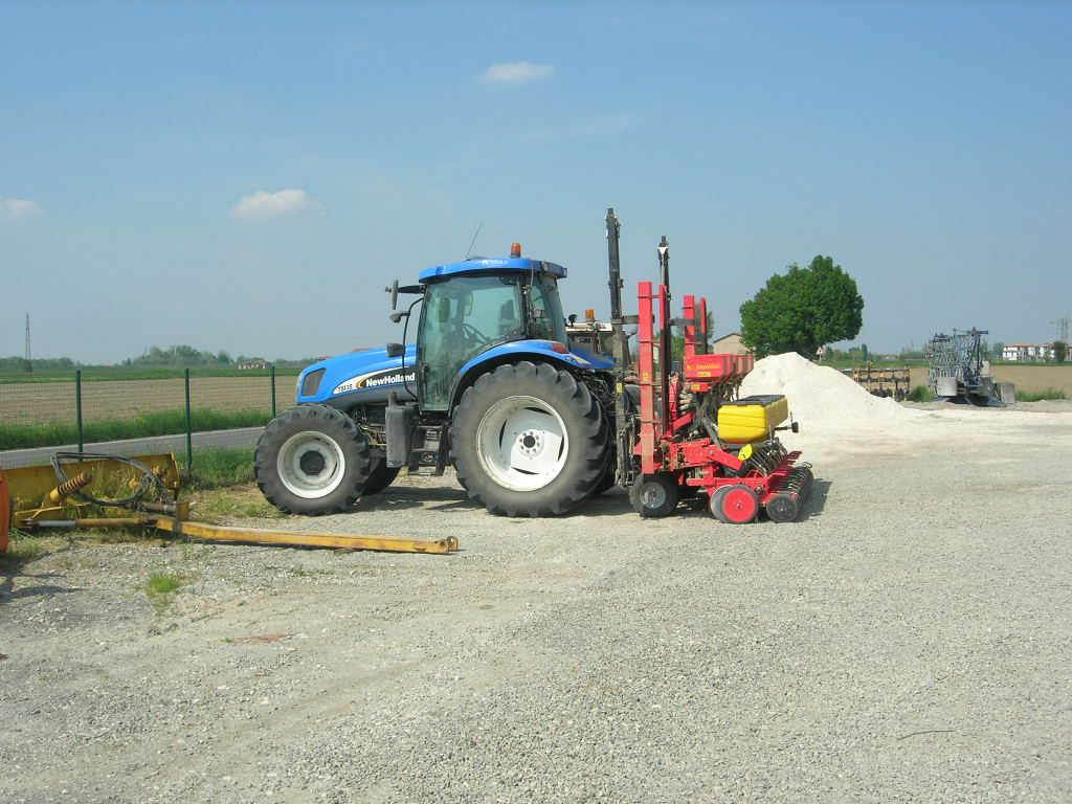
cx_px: 536
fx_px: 1177
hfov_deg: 49.0
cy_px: 402
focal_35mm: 38
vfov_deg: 37.7
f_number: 4.8
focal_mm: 7.8
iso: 64
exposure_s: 1/651
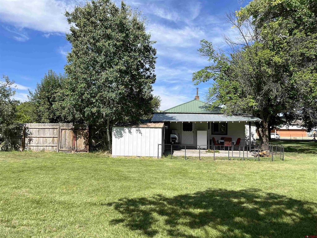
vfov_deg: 53.1
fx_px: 238
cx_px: 158
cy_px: 119
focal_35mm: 26
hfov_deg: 67.3
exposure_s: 1/2967
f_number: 1.6
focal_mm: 5.1
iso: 50
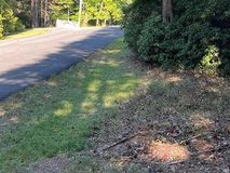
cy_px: 37
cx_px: 158
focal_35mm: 61
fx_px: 406
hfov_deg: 31.4
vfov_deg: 23.7
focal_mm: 5.1
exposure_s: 1/172
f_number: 1.6
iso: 50
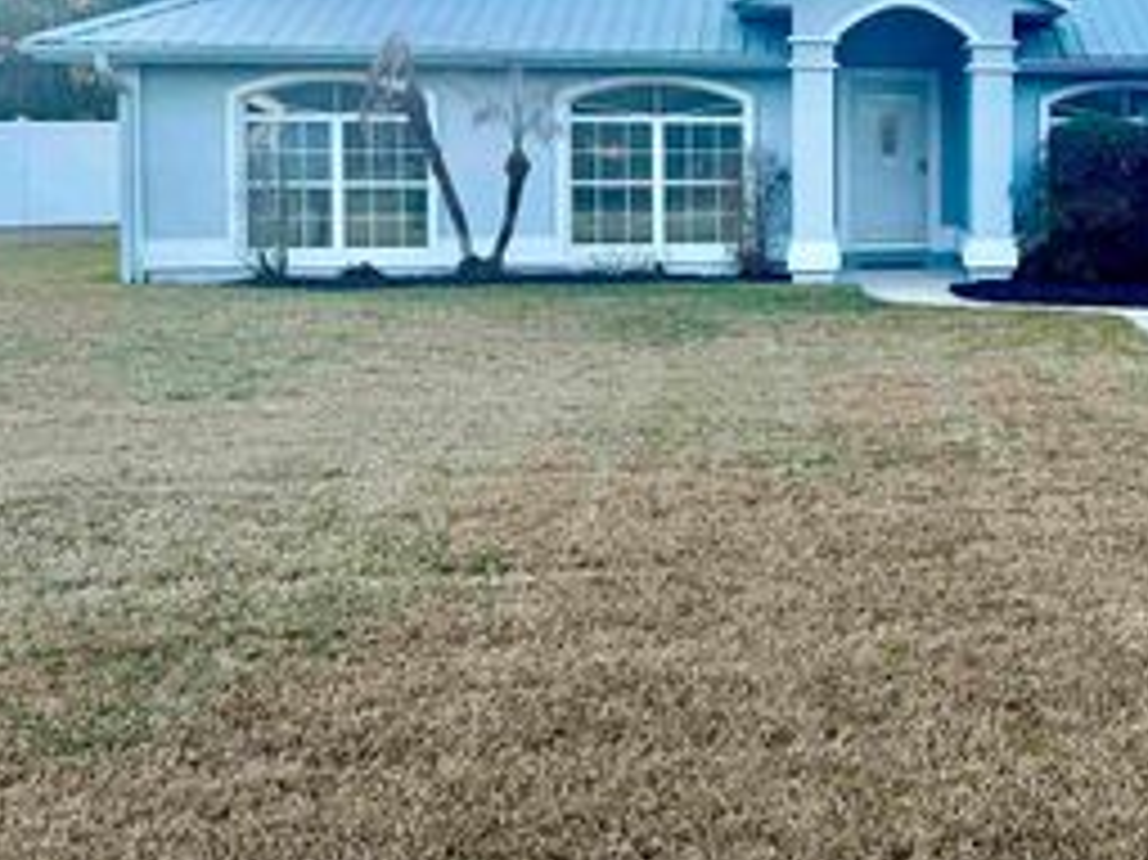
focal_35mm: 47
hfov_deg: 37.3
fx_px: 1558
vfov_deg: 30.2
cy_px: 191
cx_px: 1071
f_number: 1.78
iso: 100
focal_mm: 6.76
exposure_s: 1/1211
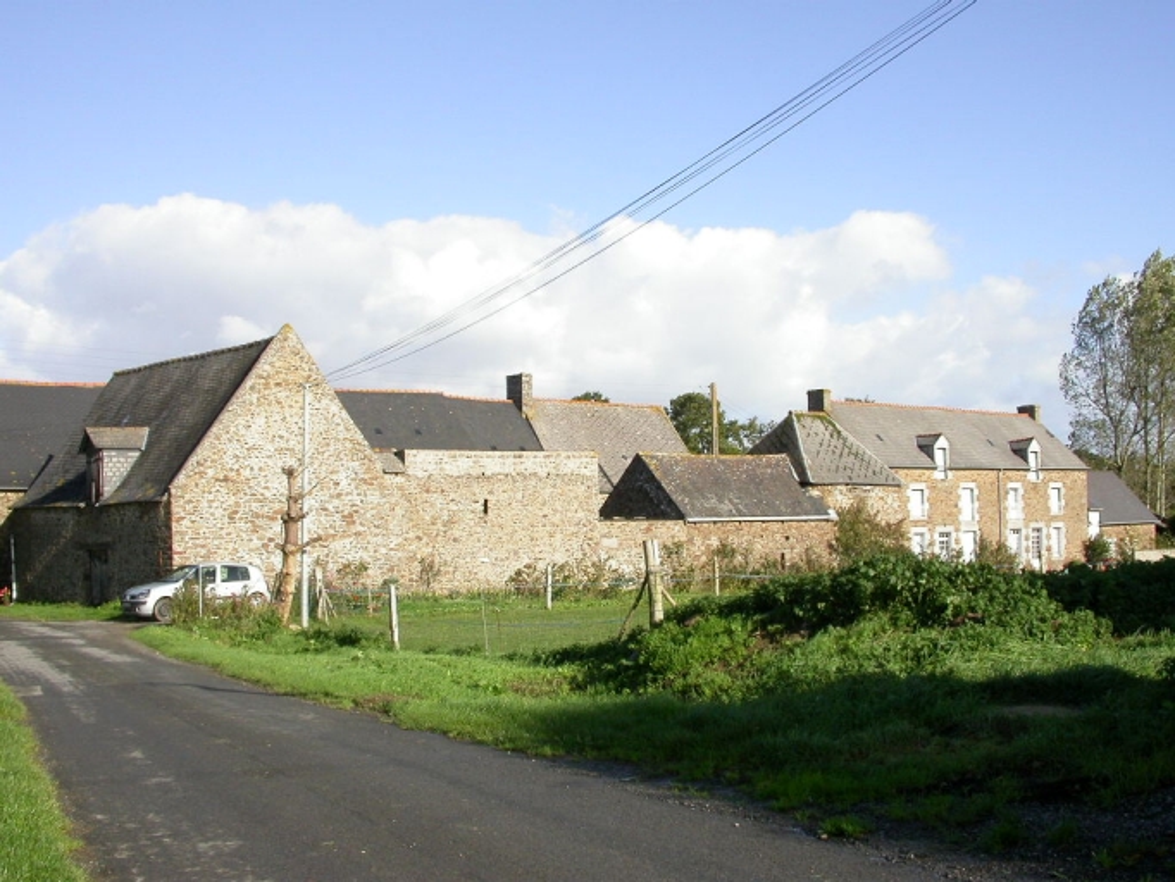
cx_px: 588
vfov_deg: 37.7
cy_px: 441
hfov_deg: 49.0
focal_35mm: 38
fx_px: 1290
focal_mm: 7.85
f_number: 6.7
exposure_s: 1/296
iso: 100
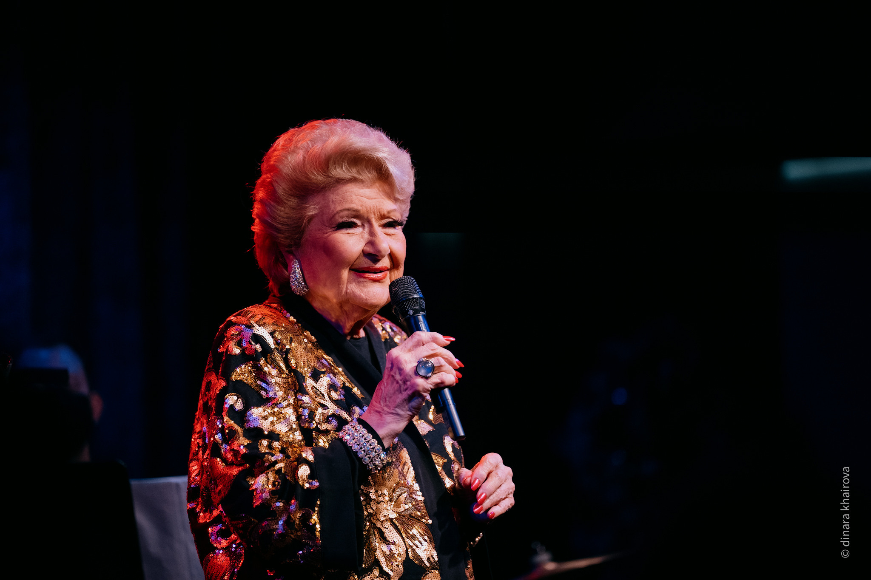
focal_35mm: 195
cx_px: 436
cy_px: 290
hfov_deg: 10.5
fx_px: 4717
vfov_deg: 7.0
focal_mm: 195
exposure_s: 1/320
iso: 1000
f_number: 2.8
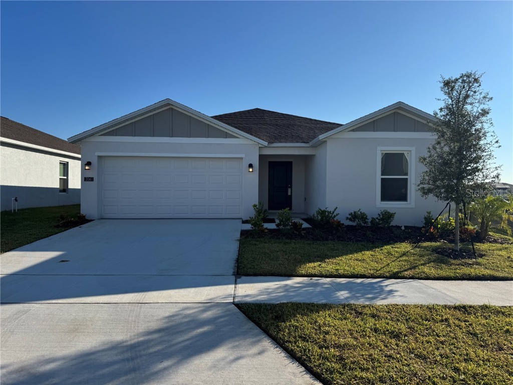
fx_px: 356
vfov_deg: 56.8
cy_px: 192
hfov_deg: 71.6
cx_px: 256
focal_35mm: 24
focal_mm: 6.76
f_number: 1.78
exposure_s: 1/5348
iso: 80
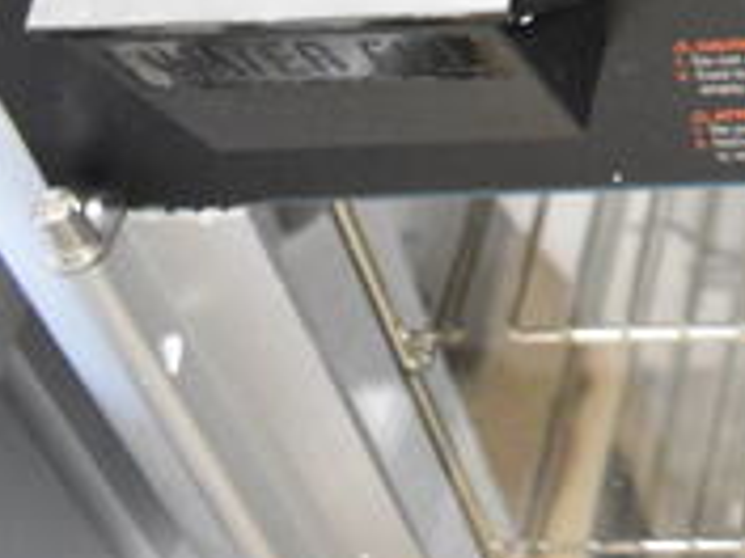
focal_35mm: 90
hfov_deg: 18.4
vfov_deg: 15.2
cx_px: 1219
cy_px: -275
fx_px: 1937
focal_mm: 18
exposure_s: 1/60
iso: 6400
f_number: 4
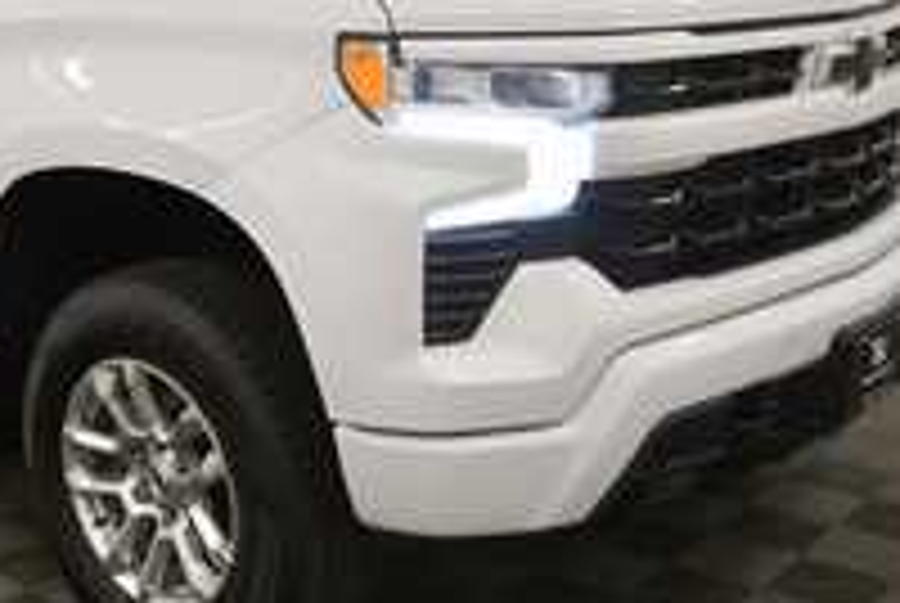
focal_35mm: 54
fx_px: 1352
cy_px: 205
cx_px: 202
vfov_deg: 25.0
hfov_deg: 35.8
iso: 800
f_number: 5.3
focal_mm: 18
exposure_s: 1/250
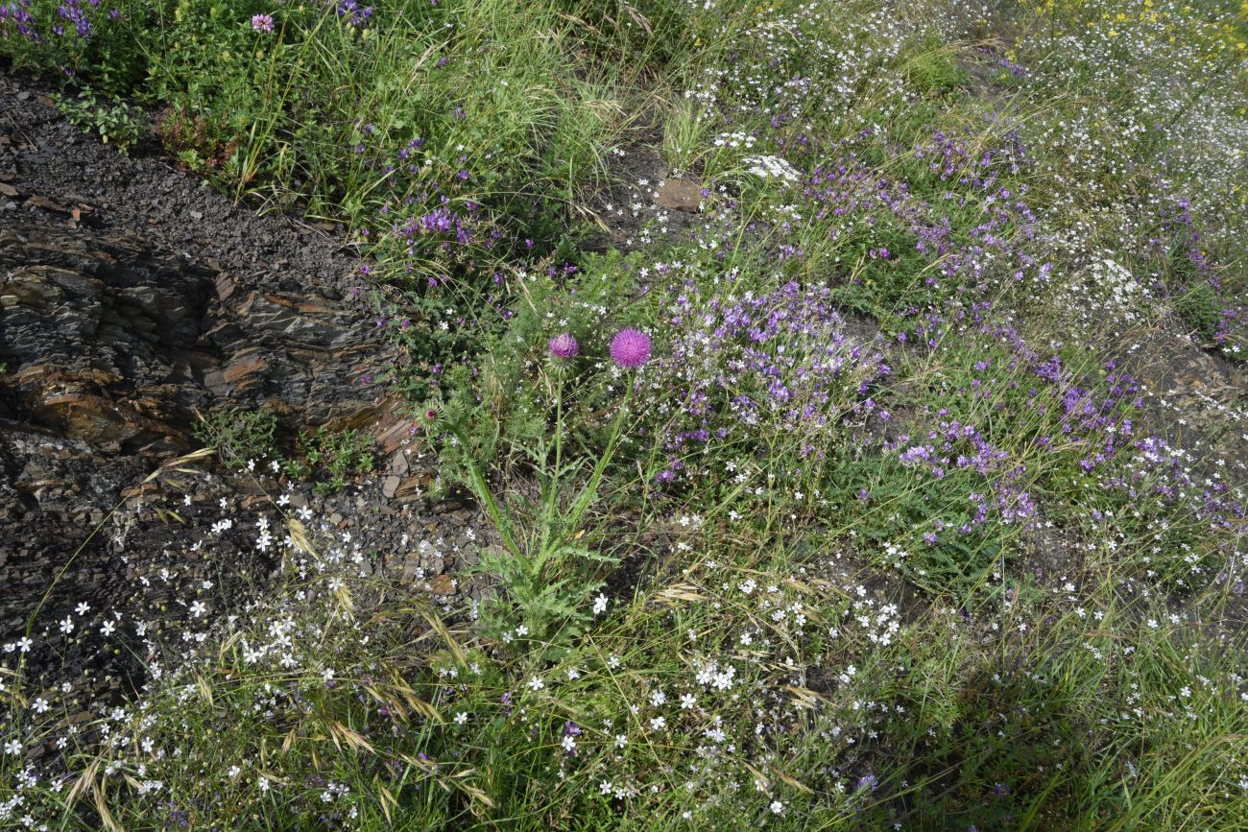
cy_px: 416
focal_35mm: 28
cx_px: 624
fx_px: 971
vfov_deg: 46.4
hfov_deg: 65.5
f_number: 18
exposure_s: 1/100
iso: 200
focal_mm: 28
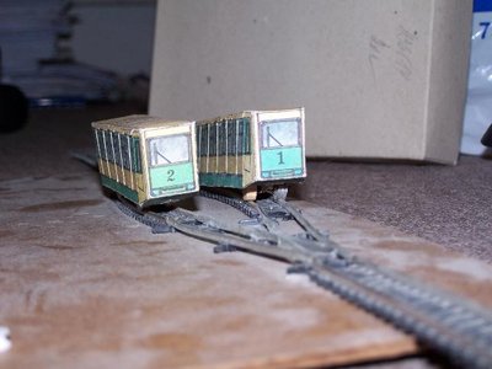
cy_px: 184
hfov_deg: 28.2
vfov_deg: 21.3
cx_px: 246
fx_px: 981
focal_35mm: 69
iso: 80
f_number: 3.2
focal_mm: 11.5
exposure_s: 1/80
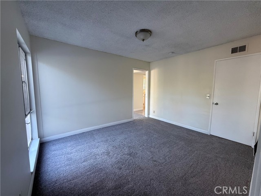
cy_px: 98
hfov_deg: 102.1
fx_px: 106
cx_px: 130
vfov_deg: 85.7
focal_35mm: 14
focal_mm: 2.22
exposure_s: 1/99
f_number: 2.2
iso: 200
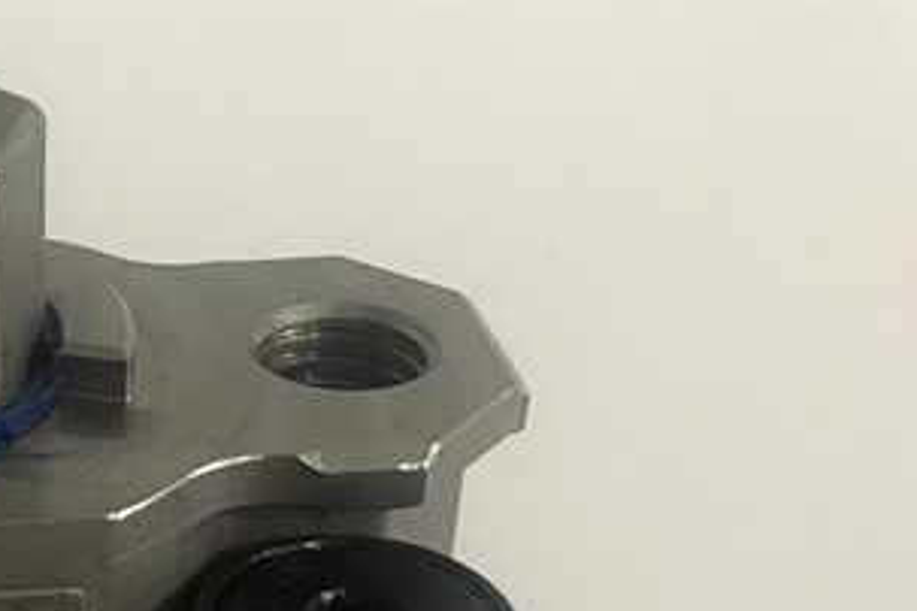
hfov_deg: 24.8
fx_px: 1961
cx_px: -42
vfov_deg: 17.2
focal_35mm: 77
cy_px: 635
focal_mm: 3.99
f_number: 1.8
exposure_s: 1/15
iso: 40
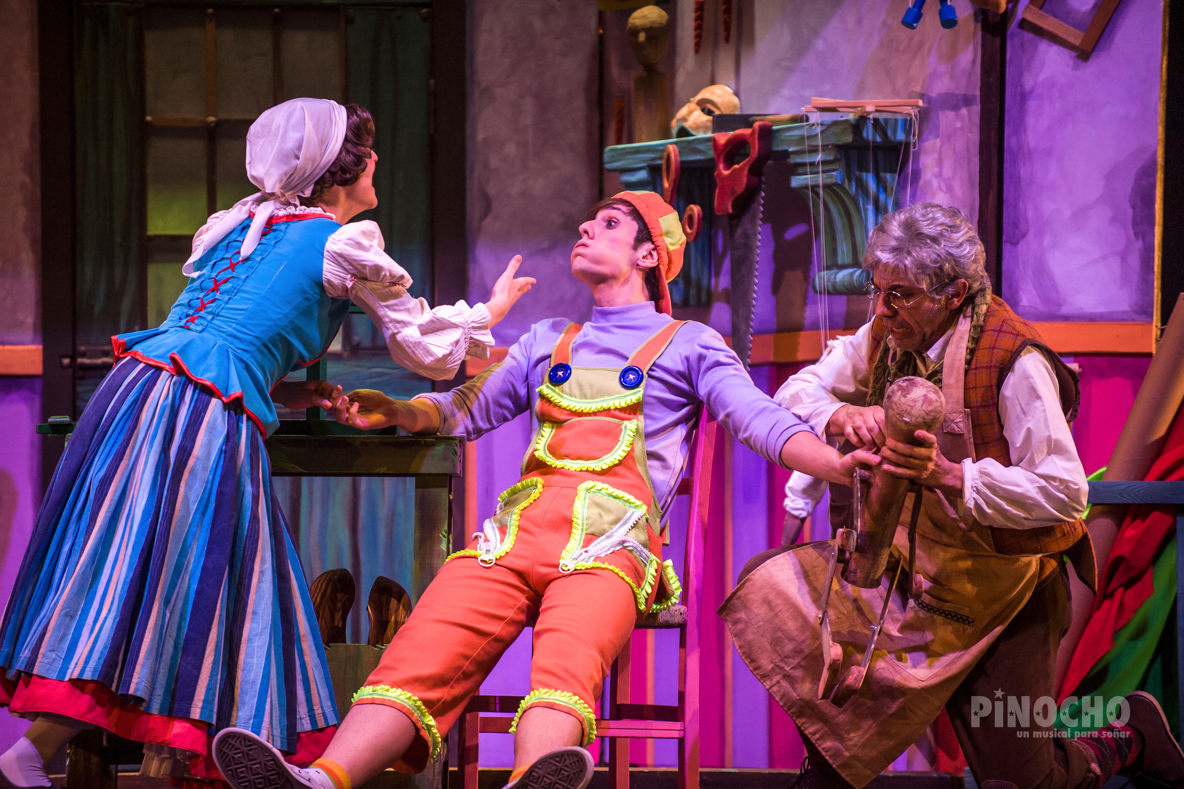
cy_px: 395
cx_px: 588
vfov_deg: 10.1
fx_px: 4473
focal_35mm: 136
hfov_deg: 15.1
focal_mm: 135
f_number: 2.8
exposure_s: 1/500
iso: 1000
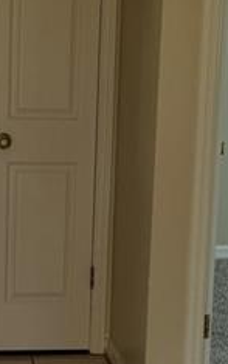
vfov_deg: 15.9
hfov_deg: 10.0
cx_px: 19
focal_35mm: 130
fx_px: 1292
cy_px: 302
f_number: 1.78
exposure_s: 1/121
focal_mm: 6.76
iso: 100
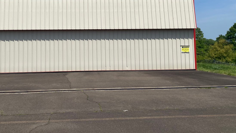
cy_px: 36
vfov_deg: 30.0
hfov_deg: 50.9
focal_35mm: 39
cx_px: 84
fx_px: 244
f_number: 1.8
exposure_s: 1/5495
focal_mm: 4.25
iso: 32
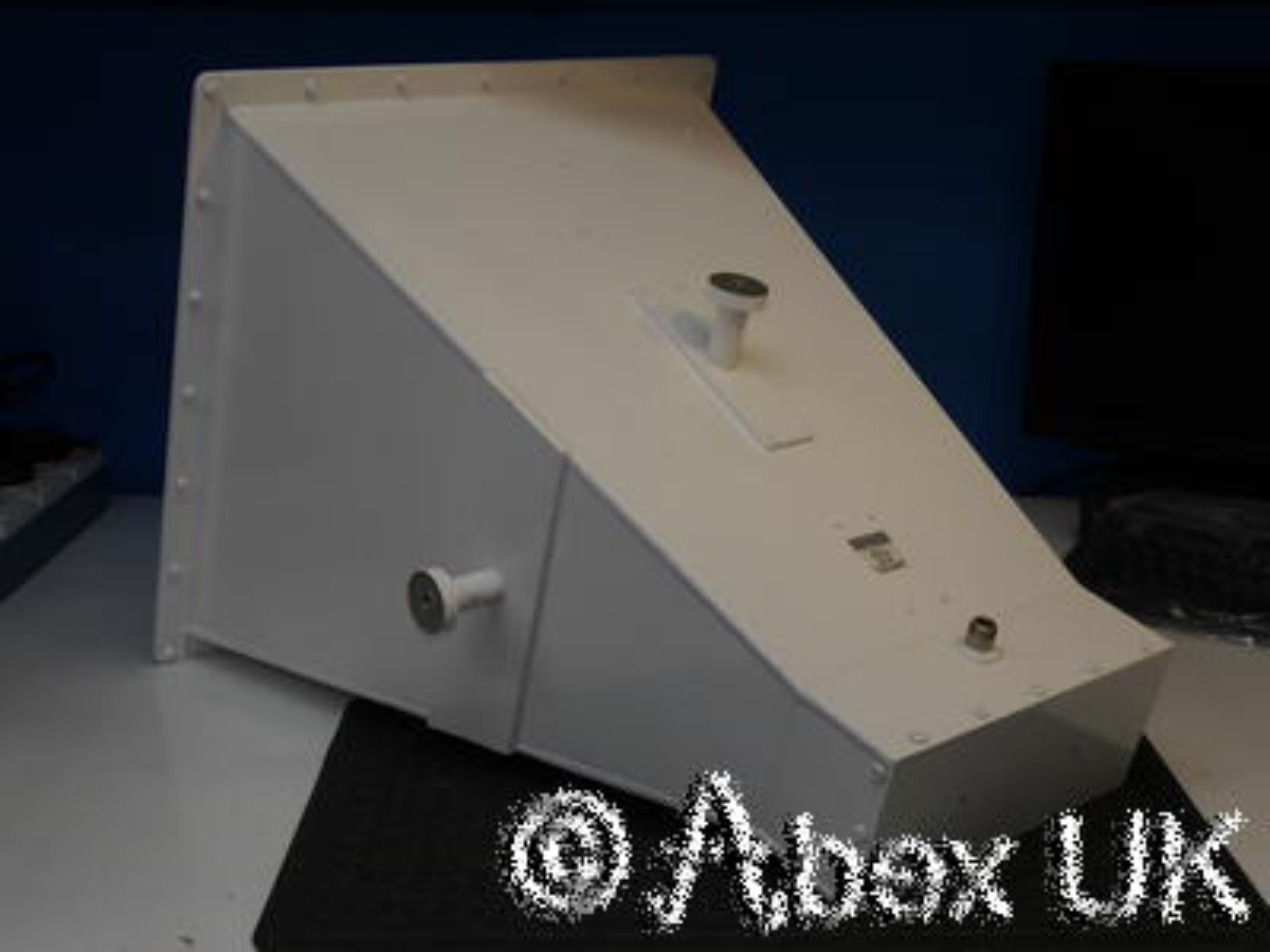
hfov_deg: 39.7
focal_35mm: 48
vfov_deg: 30.3
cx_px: 635
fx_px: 1761
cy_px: 476
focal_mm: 24
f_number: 7.1
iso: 400
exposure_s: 1/60
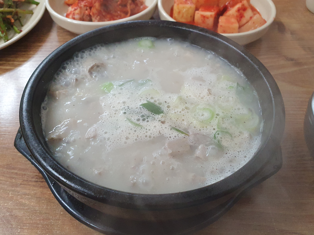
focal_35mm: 27
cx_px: 157
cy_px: 121
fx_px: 245
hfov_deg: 65.3
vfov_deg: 51.3
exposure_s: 1/120
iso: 400
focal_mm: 4.32
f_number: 2.4
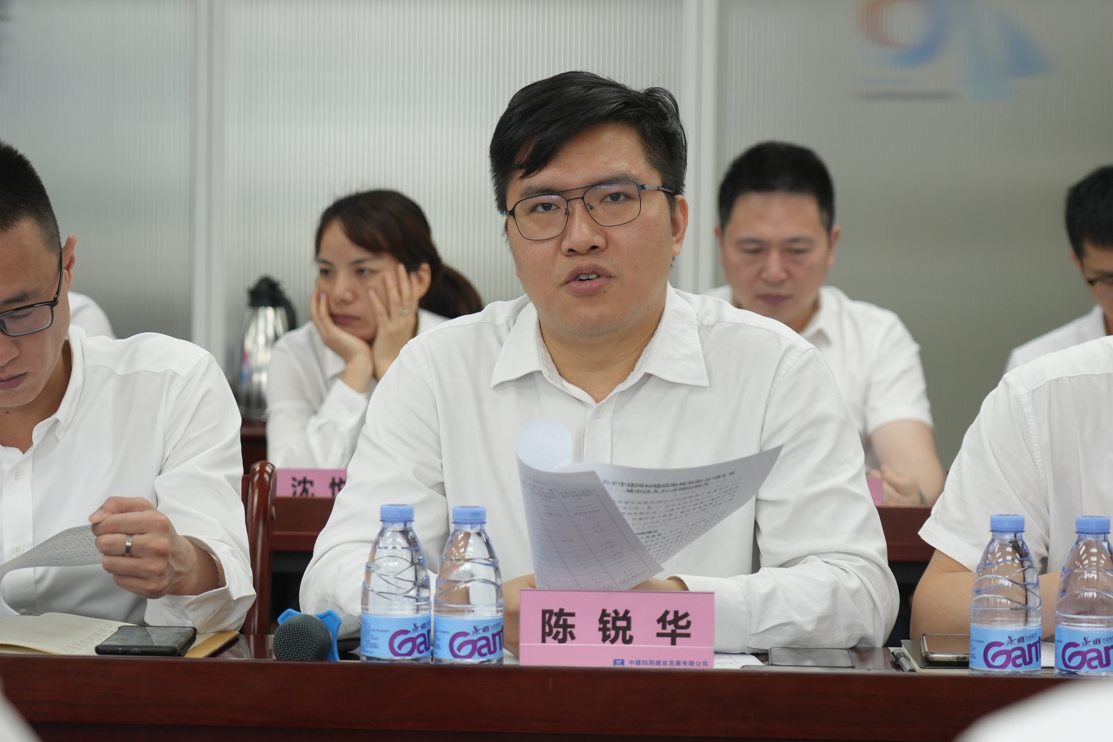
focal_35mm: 103
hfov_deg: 19.8
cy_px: 371
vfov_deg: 13.3
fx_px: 3184
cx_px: 556
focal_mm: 69
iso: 500
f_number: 4
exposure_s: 1/160
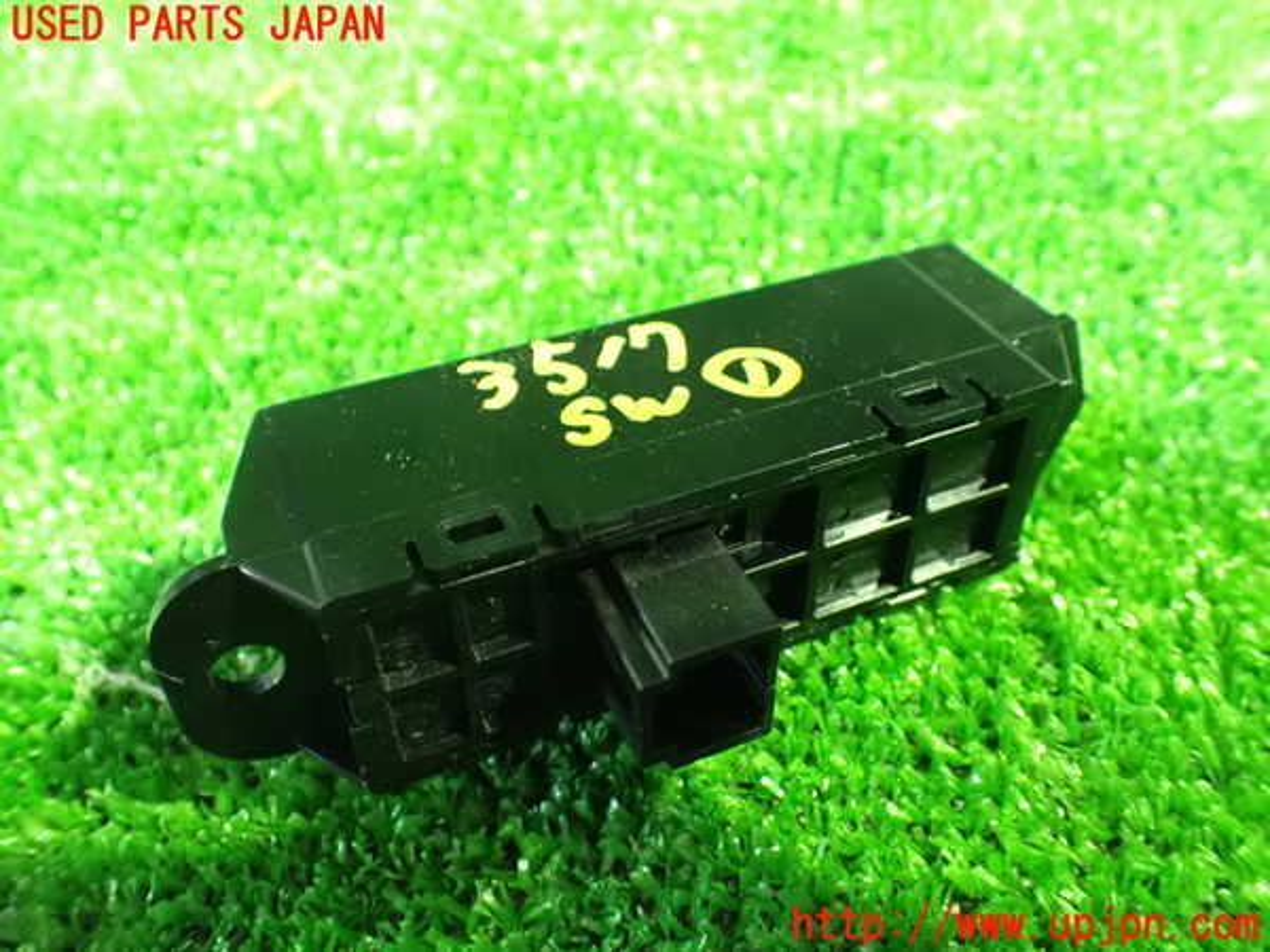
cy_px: 476
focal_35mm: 30
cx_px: 635
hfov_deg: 60.0
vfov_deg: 46.8
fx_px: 1101
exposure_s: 1/25
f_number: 2.3
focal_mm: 5.4
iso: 1600
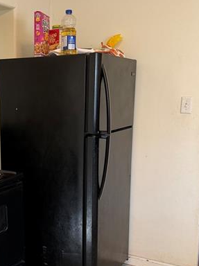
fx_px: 369
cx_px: 47
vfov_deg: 39.5
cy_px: 163
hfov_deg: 29.7
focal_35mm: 48
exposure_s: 1/60
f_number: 1.78
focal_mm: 6.76
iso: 200
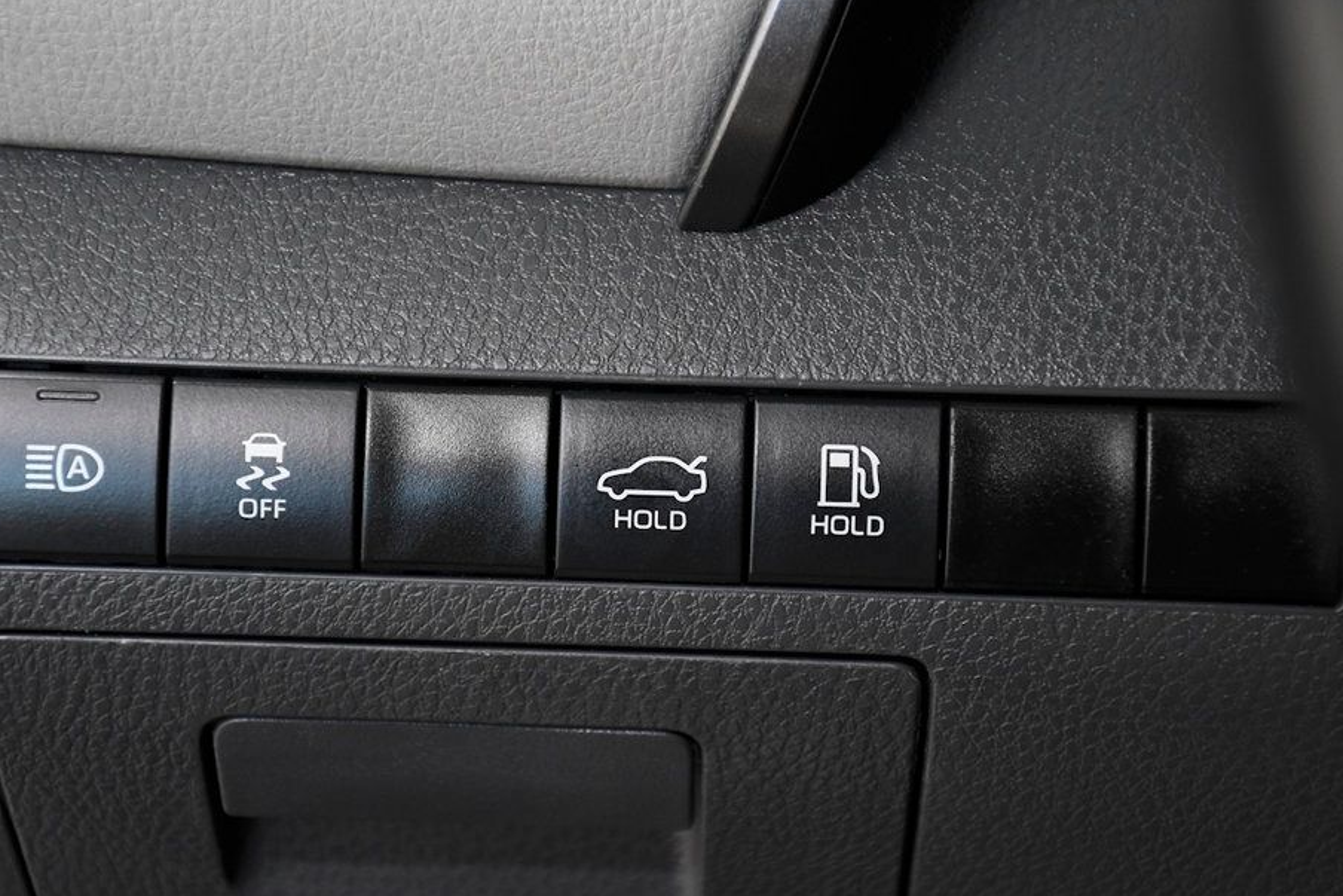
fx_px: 4440
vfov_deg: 11.5
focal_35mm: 119
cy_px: 491
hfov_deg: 17.2
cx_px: 642
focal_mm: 70
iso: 1600
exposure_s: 1/60
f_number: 5
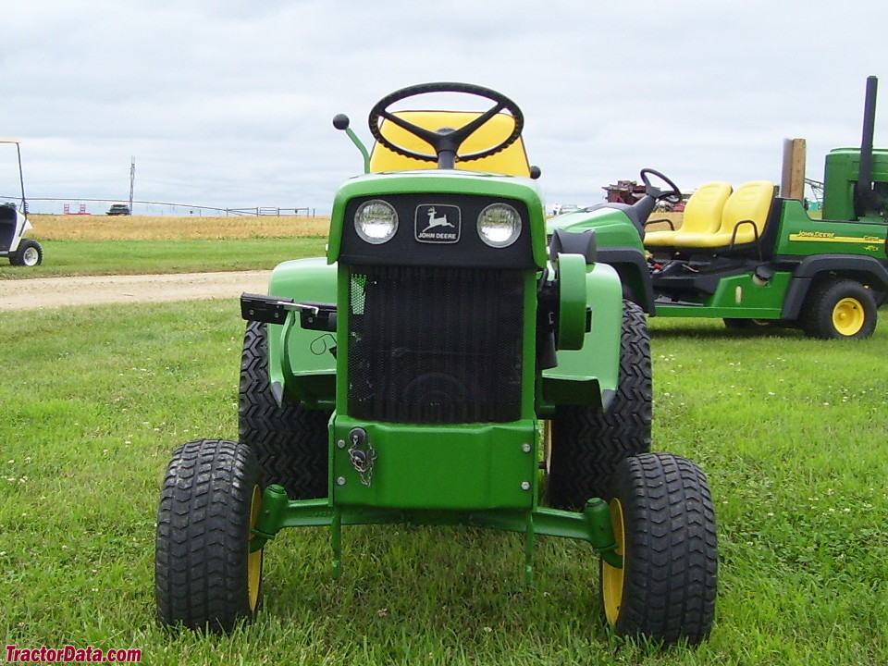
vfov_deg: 41.8
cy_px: 333
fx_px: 872
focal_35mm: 34
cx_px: 444
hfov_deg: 54.0
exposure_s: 1/350
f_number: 2.7
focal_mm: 5.6
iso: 80
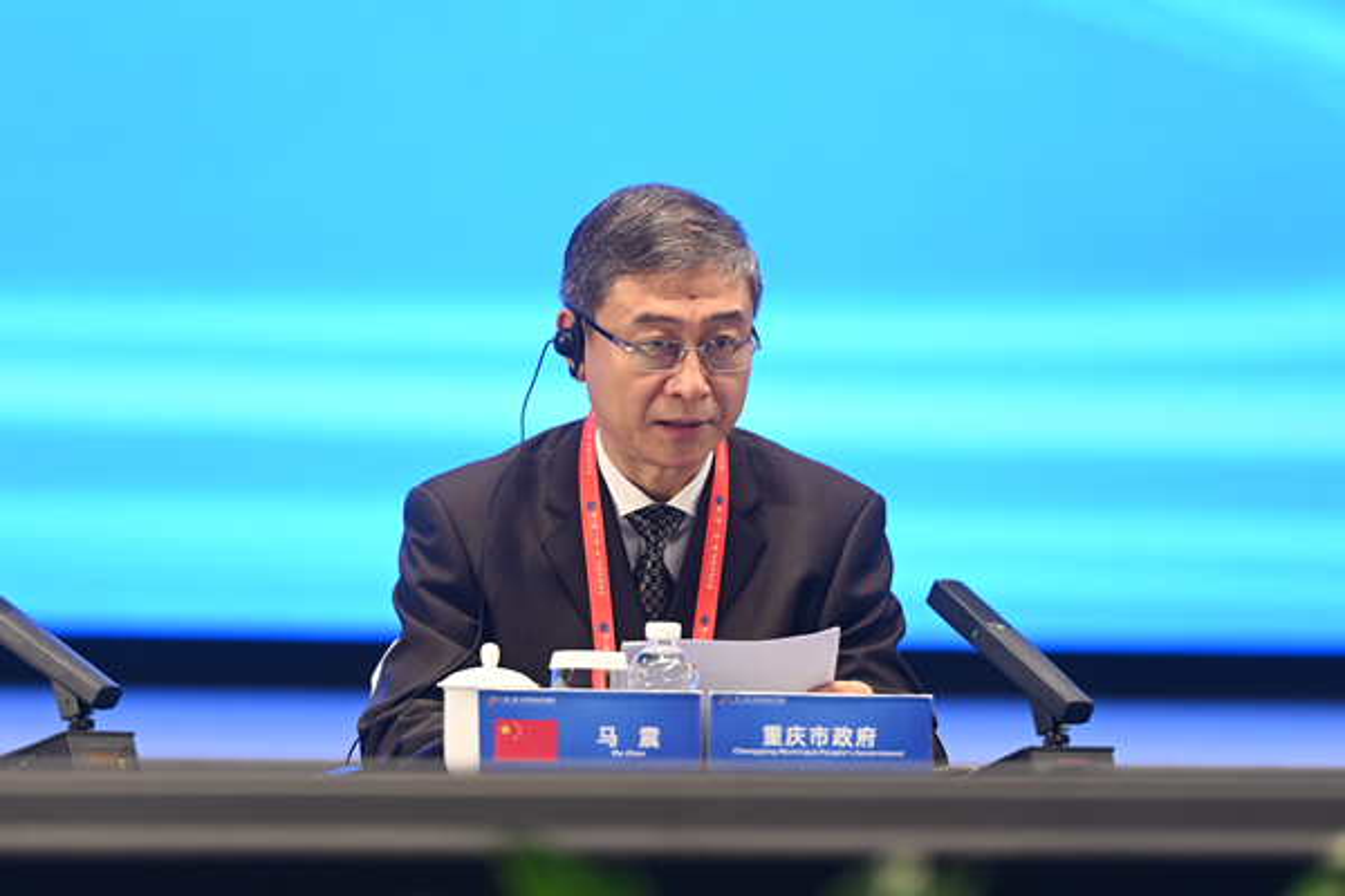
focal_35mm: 300
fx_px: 11207
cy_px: 448
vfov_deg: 4.6
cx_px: 672
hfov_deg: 6.9
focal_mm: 200
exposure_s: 1/200
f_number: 2.8
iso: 800
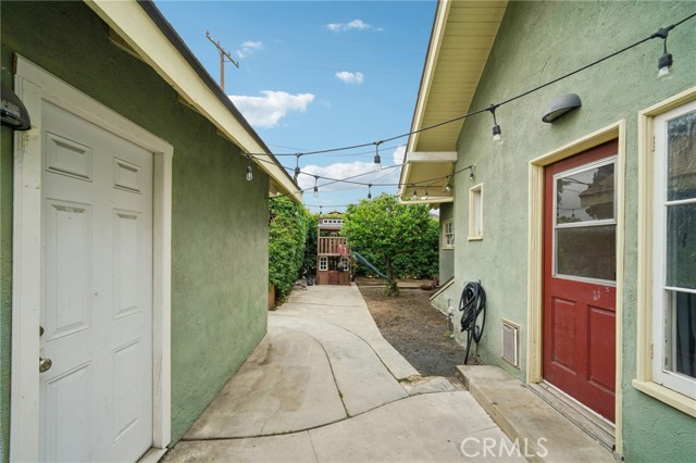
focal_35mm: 14
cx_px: 348
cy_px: 232
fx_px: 271
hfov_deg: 104.3
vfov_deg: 81.1
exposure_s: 1/40
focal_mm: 14
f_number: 7.1
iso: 100
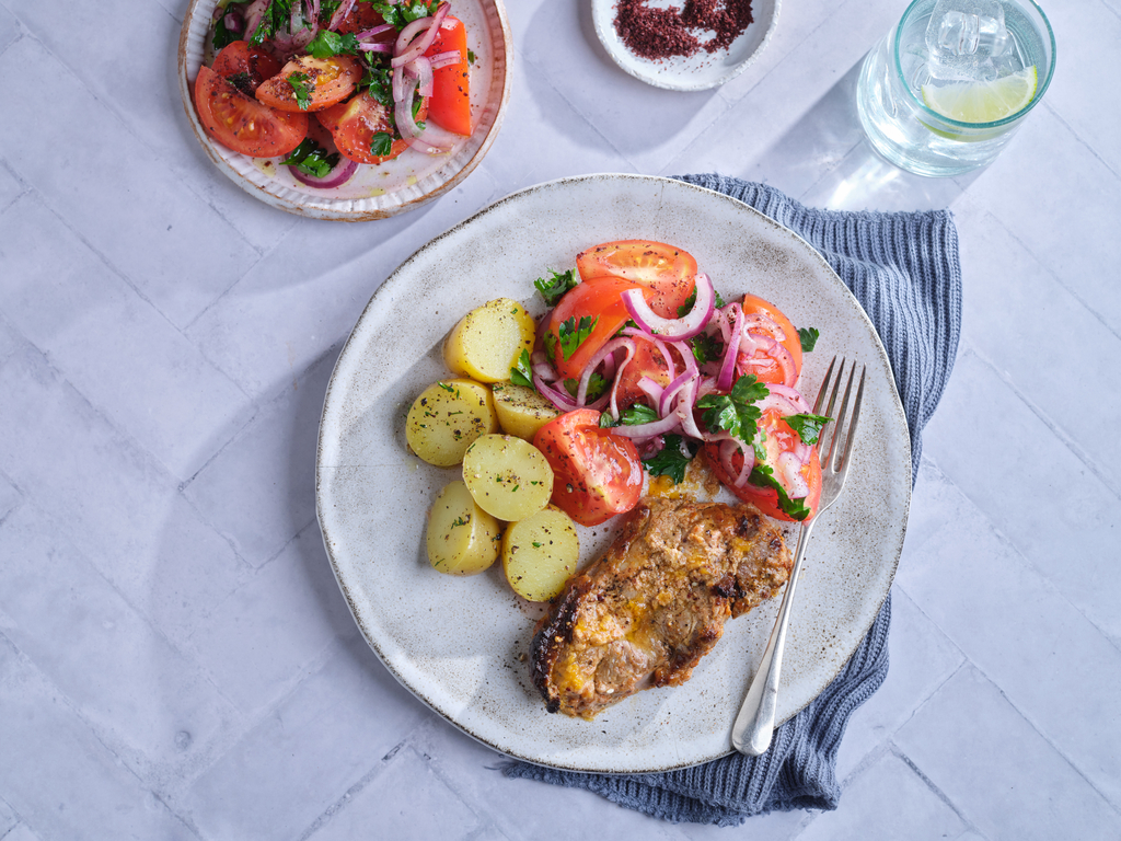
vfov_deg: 29.1
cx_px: 560
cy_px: 420
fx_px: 1619
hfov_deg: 38.2
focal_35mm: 50
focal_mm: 63
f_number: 6.4
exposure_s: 1/100
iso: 640
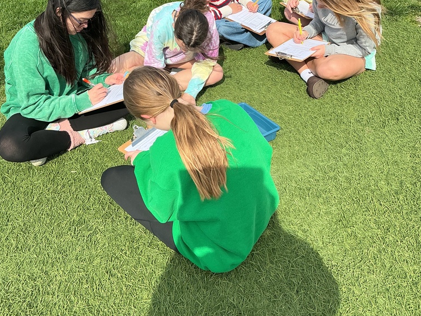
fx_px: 474
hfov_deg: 47.9
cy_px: 69
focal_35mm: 39
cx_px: 210
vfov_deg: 35.8
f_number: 1.8
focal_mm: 3
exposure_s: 1/1311
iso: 25
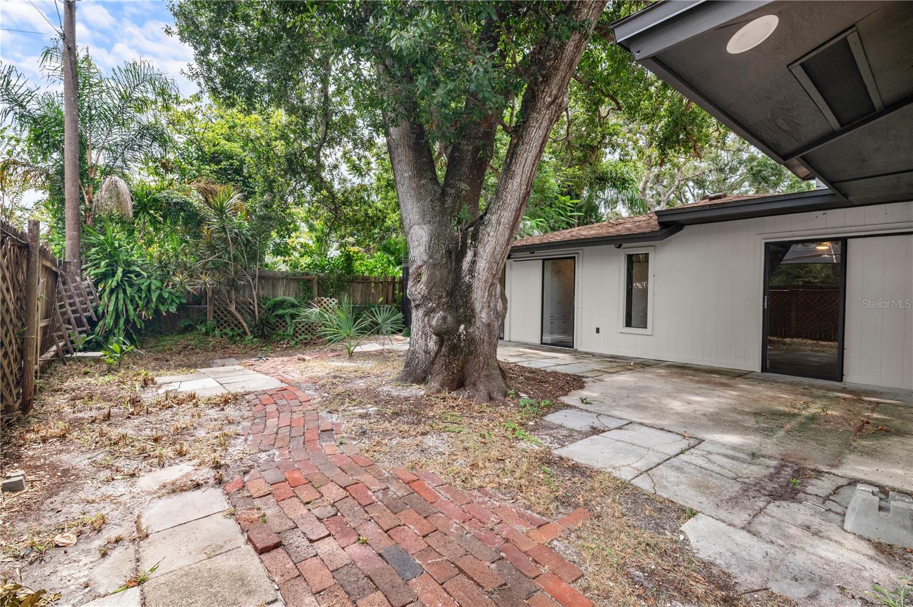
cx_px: 456
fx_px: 405
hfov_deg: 96.8
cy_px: 304
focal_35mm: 16
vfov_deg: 73.6
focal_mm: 16
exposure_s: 1/125
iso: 320
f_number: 10
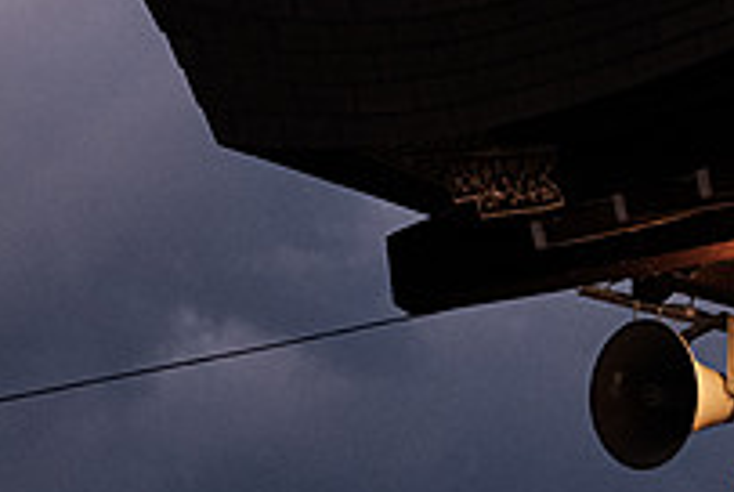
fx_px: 6023
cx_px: 1182
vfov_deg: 4.7
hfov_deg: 6.8
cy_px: 411
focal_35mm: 295
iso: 1600
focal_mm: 50
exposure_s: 1/280
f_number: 2.8
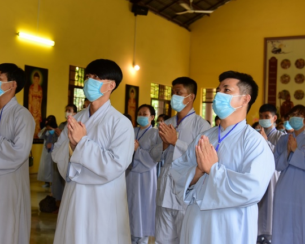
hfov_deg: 36.0
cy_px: 122
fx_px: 469
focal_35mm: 52
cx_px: 140
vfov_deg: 29.1
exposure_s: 1/100
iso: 640
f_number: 4.5
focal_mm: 46
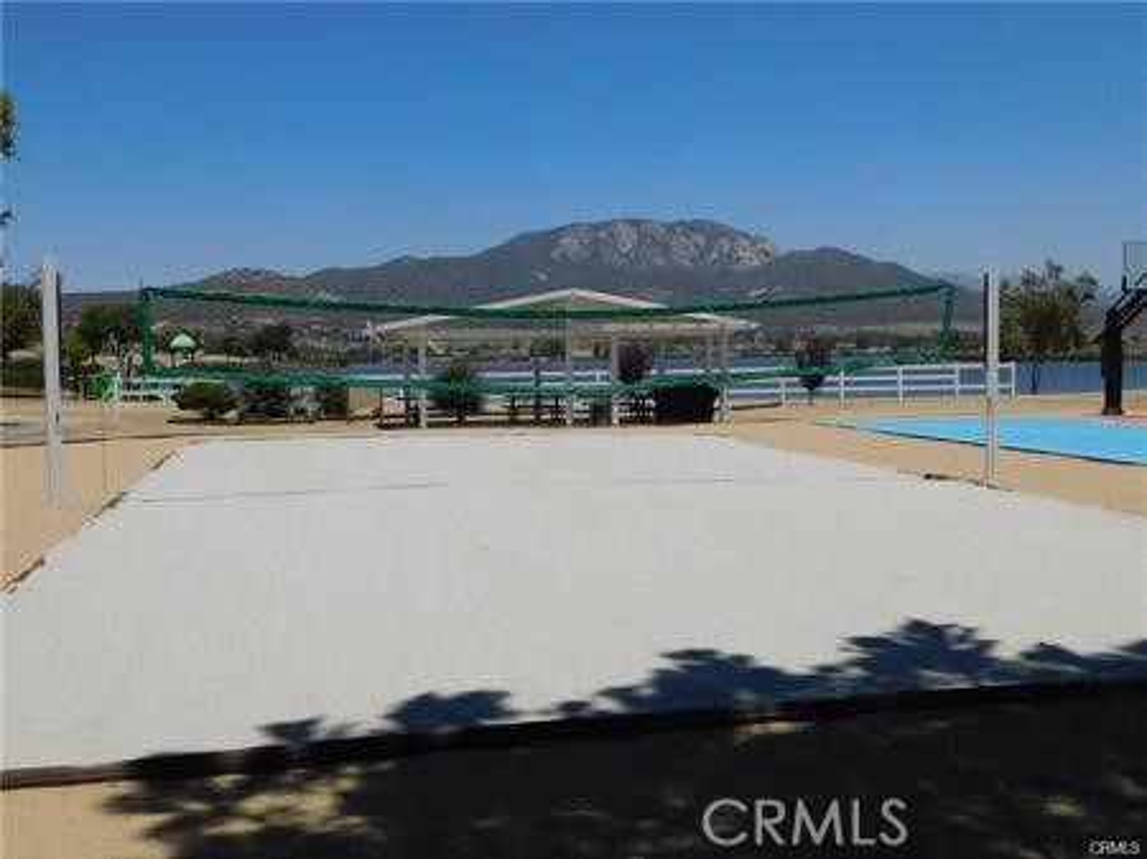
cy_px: 430
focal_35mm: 40
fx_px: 1325
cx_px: 574
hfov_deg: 46.8
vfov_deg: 35.9
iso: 125
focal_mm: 7.1
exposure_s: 1/800
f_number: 7.2
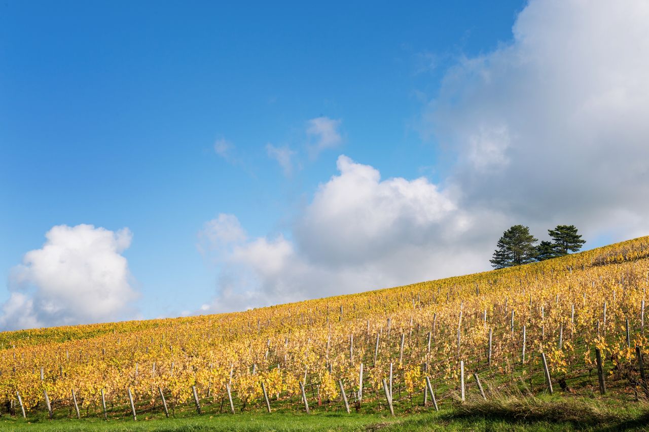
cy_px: 216
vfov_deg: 24.2
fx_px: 1009
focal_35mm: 56
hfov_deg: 35.7
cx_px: 324
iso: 100
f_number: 11
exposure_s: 1/250
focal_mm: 56
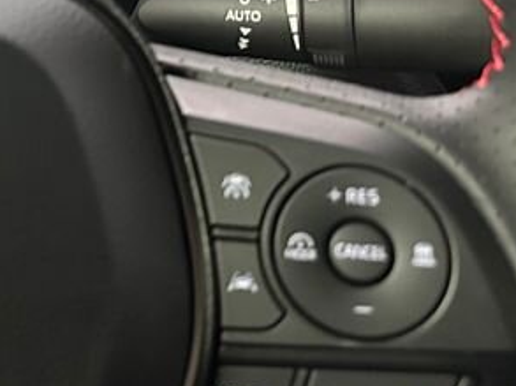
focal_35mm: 84
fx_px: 1251
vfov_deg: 16.3
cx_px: -227
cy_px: -157
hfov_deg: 20.4
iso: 1000
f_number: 1.78
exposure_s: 1/38
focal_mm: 6.86
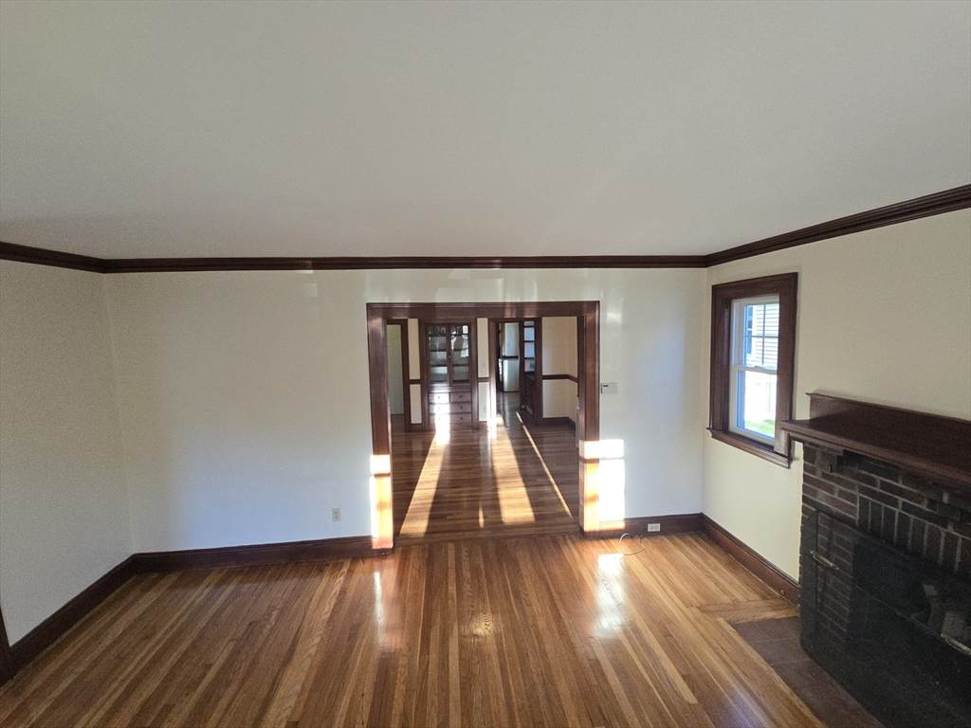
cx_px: 486
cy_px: 364
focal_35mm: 13
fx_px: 365
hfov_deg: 106.2
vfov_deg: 89.9
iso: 125
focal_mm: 2.2
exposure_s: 1/100
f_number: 2.2
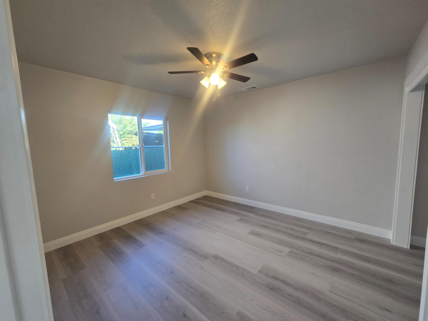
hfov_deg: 106.2
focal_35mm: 13
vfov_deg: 89.9
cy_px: 160
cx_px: 214
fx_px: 161
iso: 80
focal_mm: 2.2
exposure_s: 1/60
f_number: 2.2
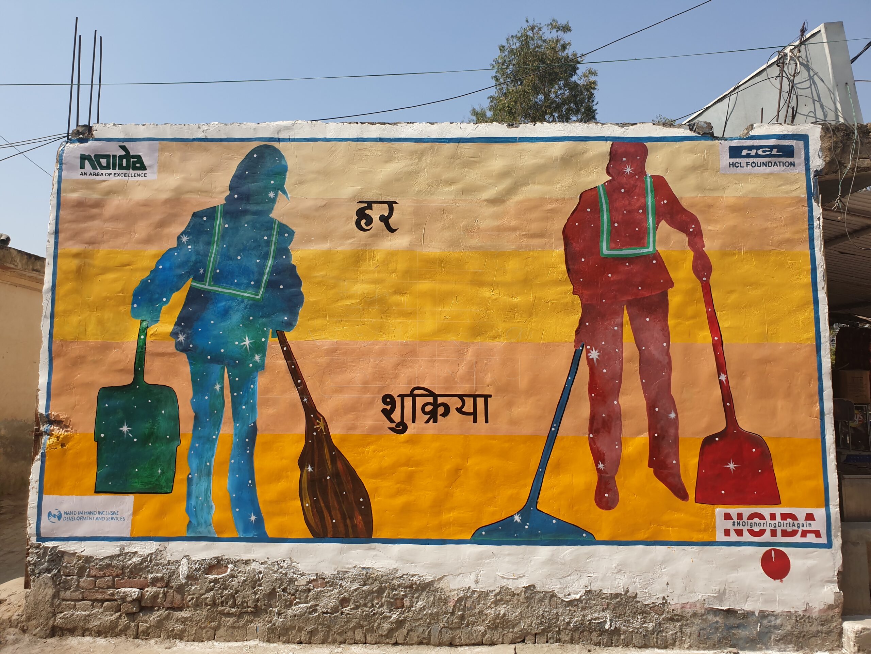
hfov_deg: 67.3
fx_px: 654
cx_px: 436
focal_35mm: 26
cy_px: 327
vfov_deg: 53.1
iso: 50
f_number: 2.4
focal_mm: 4.3
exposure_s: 1/1577
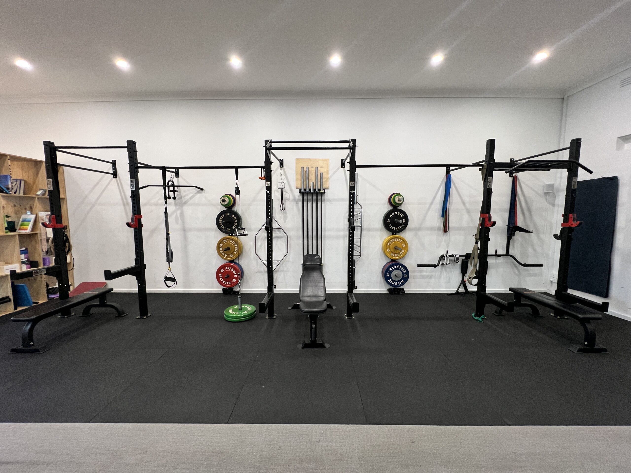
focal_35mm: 13
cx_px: 316
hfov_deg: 106.2
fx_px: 237
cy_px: 236
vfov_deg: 89.9
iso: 160
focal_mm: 1.57
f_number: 1.8
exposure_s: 1/50
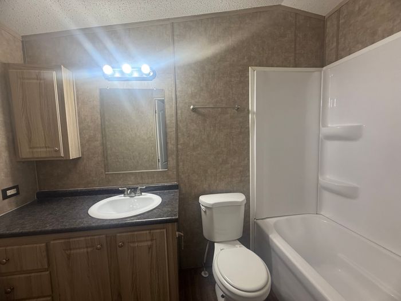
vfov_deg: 85.7
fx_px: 162
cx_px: 200
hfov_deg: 102.1
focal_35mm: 14
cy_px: 150
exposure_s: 1/60
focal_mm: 2.22
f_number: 2.2
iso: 200
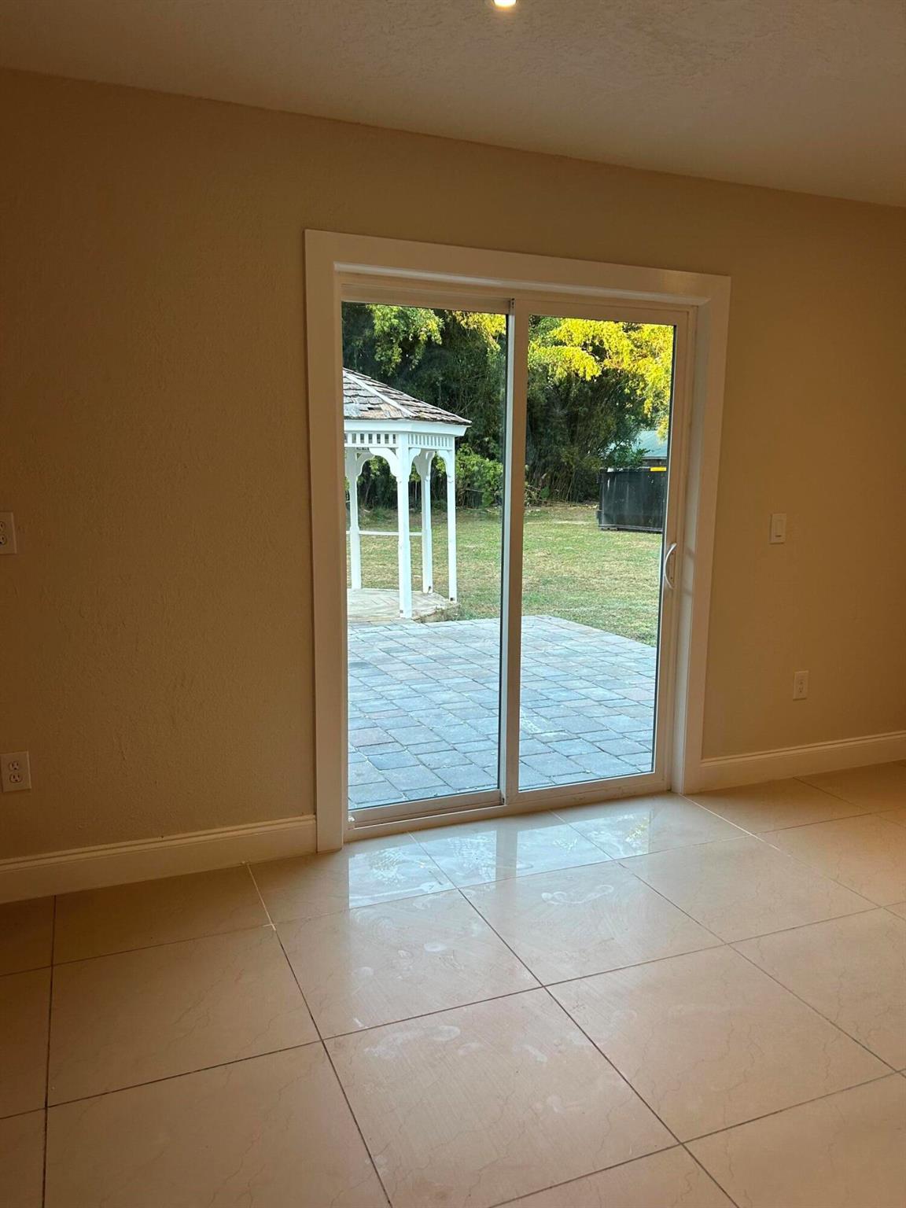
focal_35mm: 26
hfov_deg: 53.1
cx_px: 453
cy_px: 604
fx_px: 907
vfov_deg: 67.3
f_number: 1.5
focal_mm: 5.7
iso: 80
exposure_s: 1/120
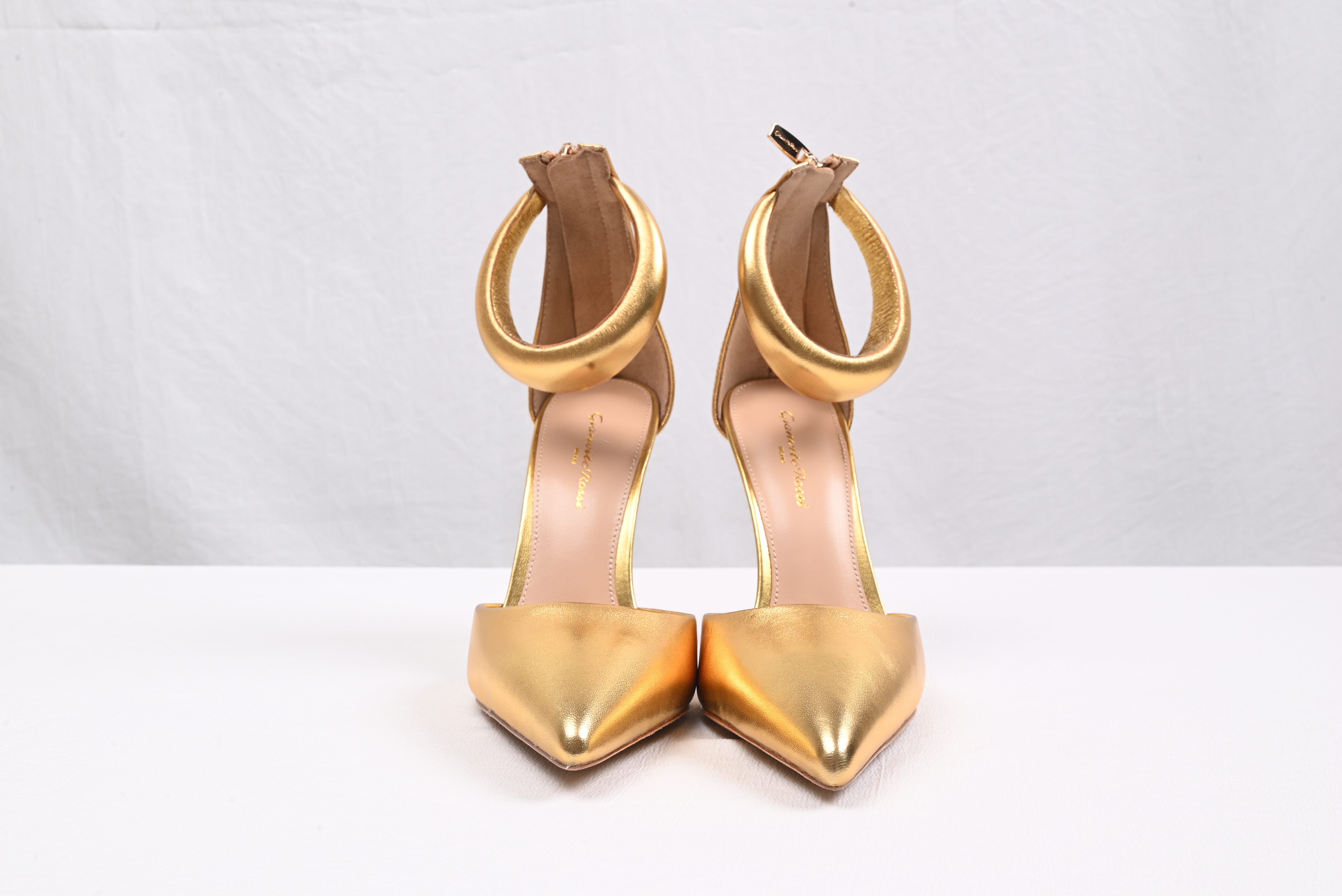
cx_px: 671
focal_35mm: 40
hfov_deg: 48.4
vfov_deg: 33.4
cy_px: 448
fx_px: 1492
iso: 100
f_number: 16
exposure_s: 1/2
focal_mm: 40
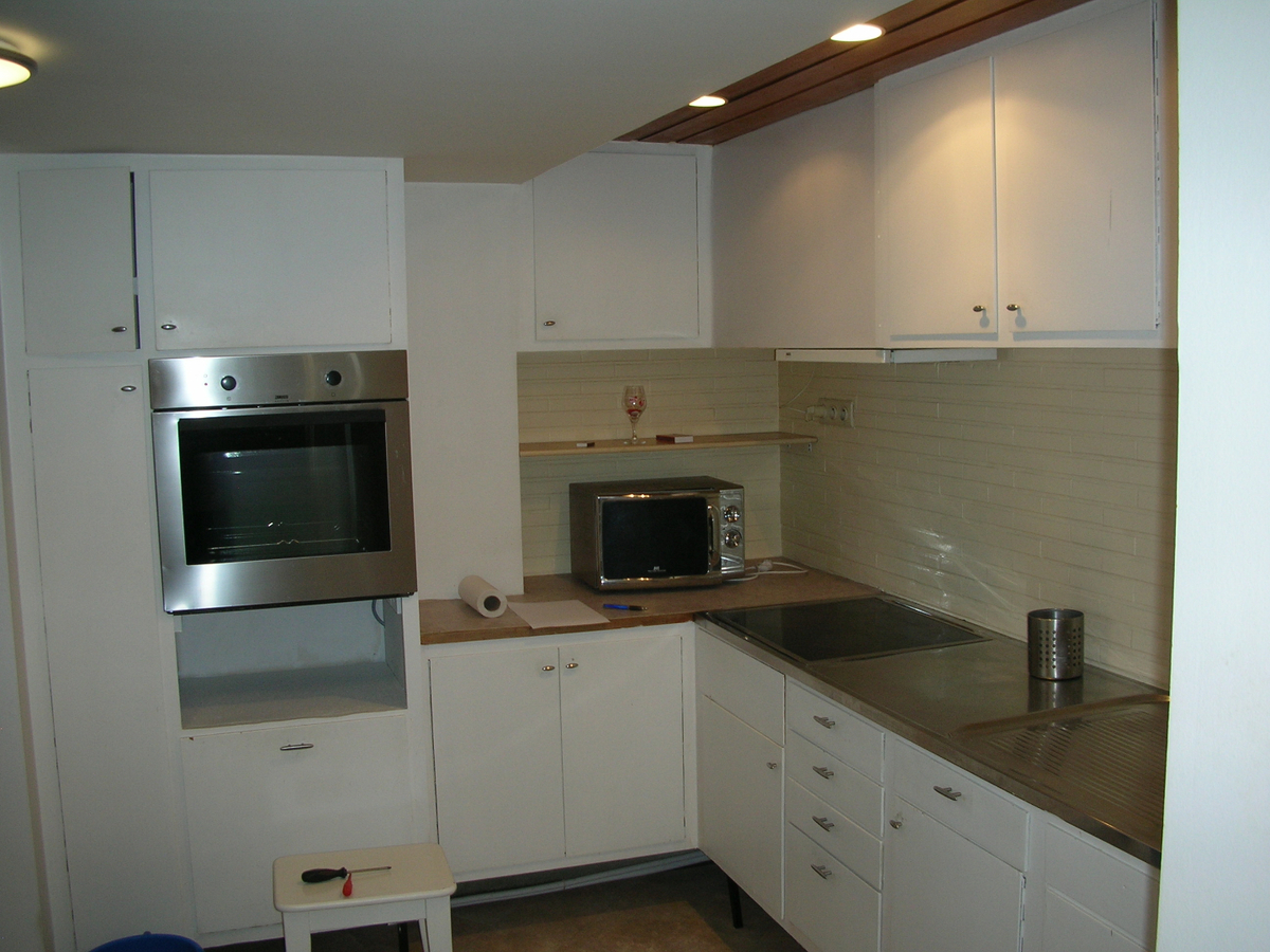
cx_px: 635
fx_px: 1284
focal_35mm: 35
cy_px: 476
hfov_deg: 52.6
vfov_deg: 40.7
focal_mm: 5.8
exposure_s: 1/60.1
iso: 62
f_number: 3
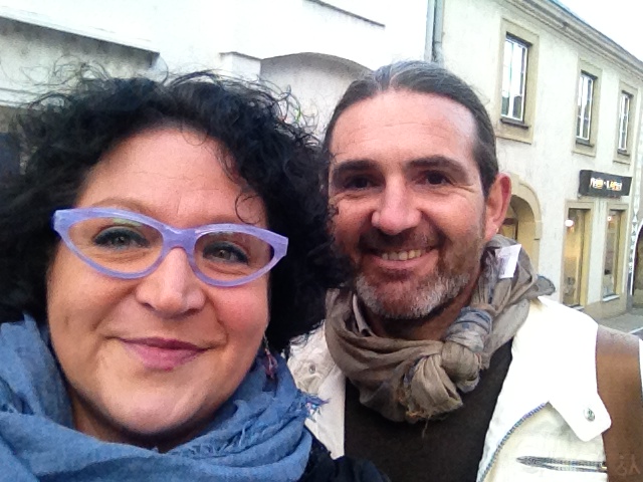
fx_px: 650
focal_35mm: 35
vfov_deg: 40.7
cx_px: 322
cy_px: 241
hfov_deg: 52.6
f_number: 2.4
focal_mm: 1.85
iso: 200
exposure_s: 1/120
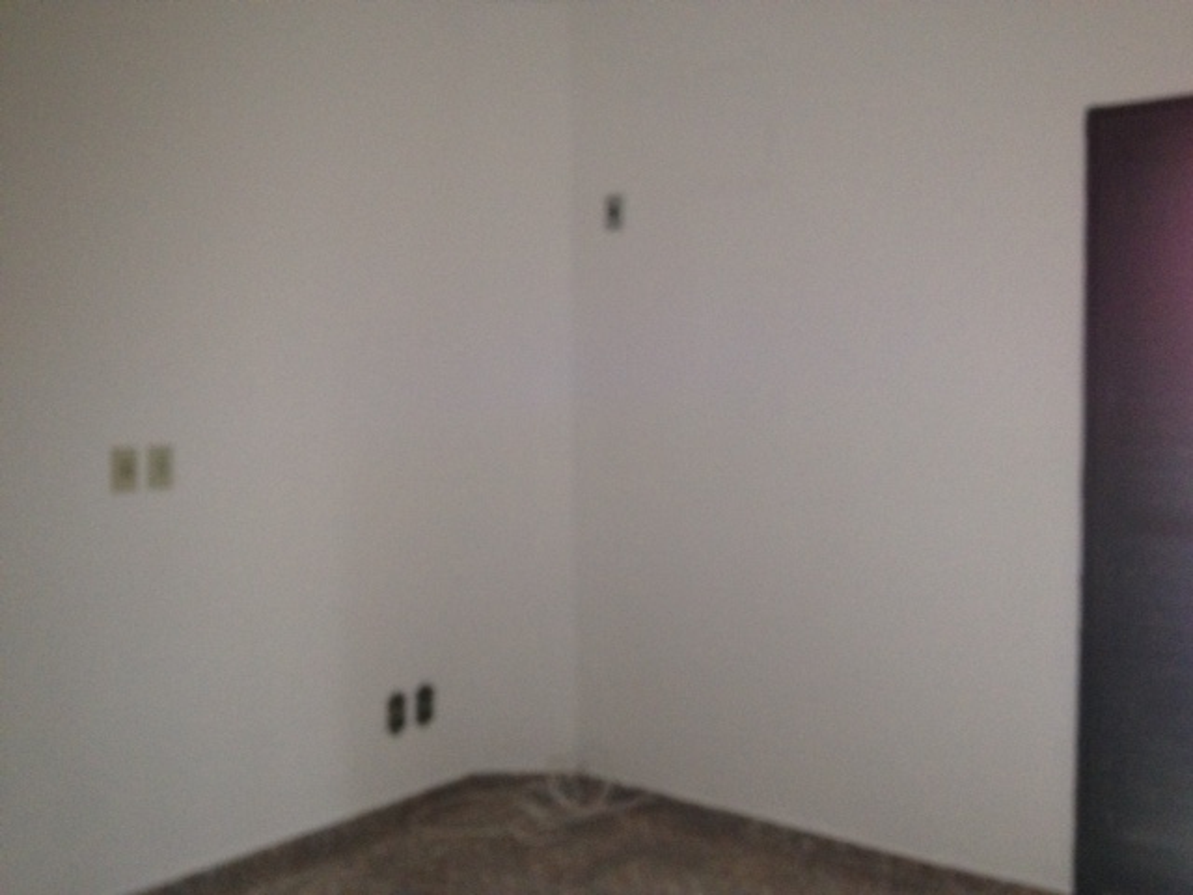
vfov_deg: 40.7
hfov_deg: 52.6
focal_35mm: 35
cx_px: 596
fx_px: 1206
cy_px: 448
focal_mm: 4.28
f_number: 2.4
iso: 200
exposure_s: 1/16
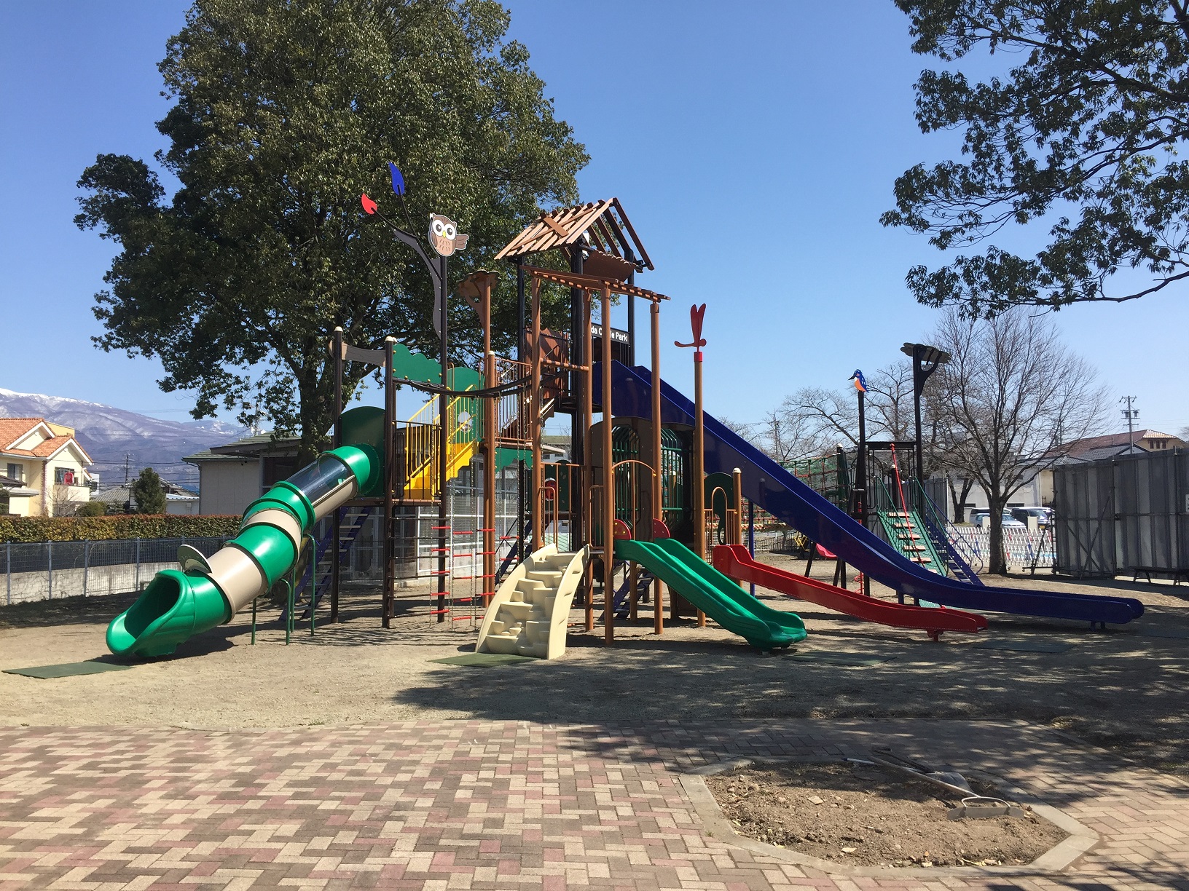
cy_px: 446
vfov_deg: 48.2
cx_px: 594
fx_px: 996
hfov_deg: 61.7
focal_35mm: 29
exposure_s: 1/1522
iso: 32
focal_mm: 4.15
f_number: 2.2
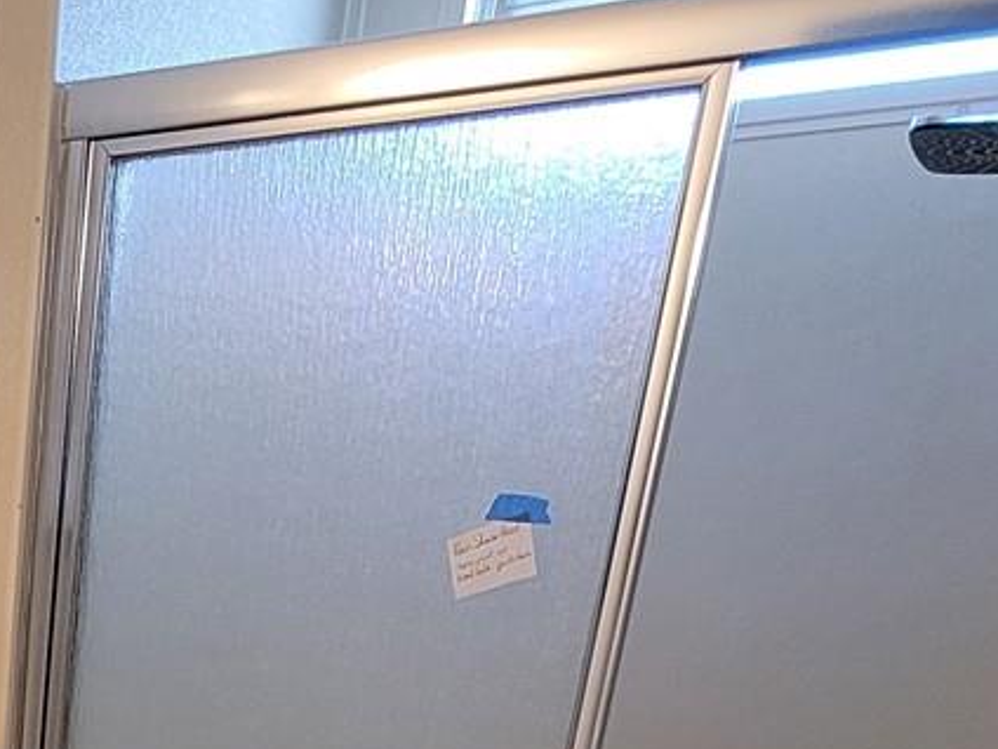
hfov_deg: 32.5
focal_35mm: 49
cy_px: 1178
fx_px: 1413
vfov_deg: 22.9
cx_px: -184
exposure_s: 1/60
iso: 250
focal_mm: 2.2
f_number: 2.2
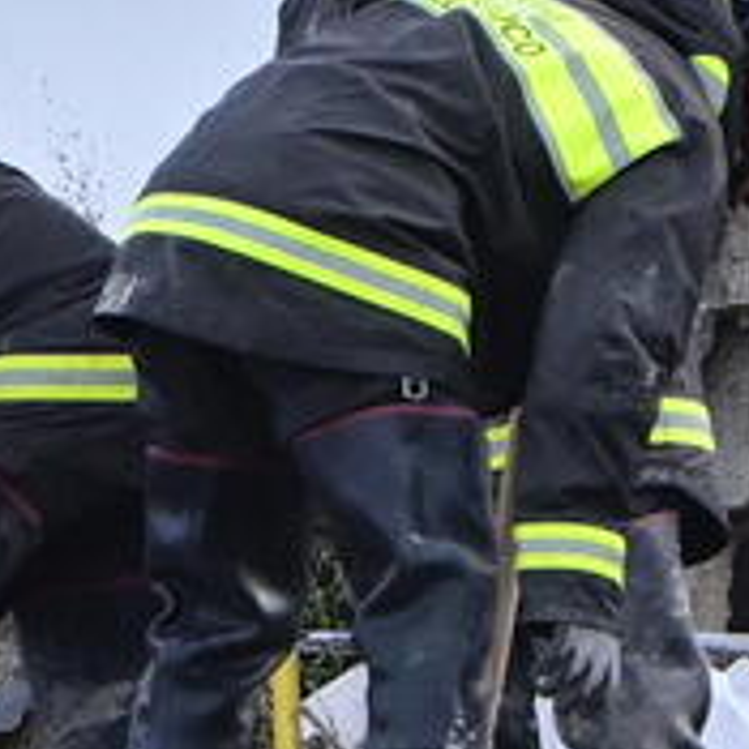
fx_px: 10869
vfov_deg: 3.9
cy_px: 580
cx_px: 888
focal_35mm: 444
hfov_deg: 3.9
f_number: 5
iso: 1250
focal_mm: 200
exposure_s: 1/1600
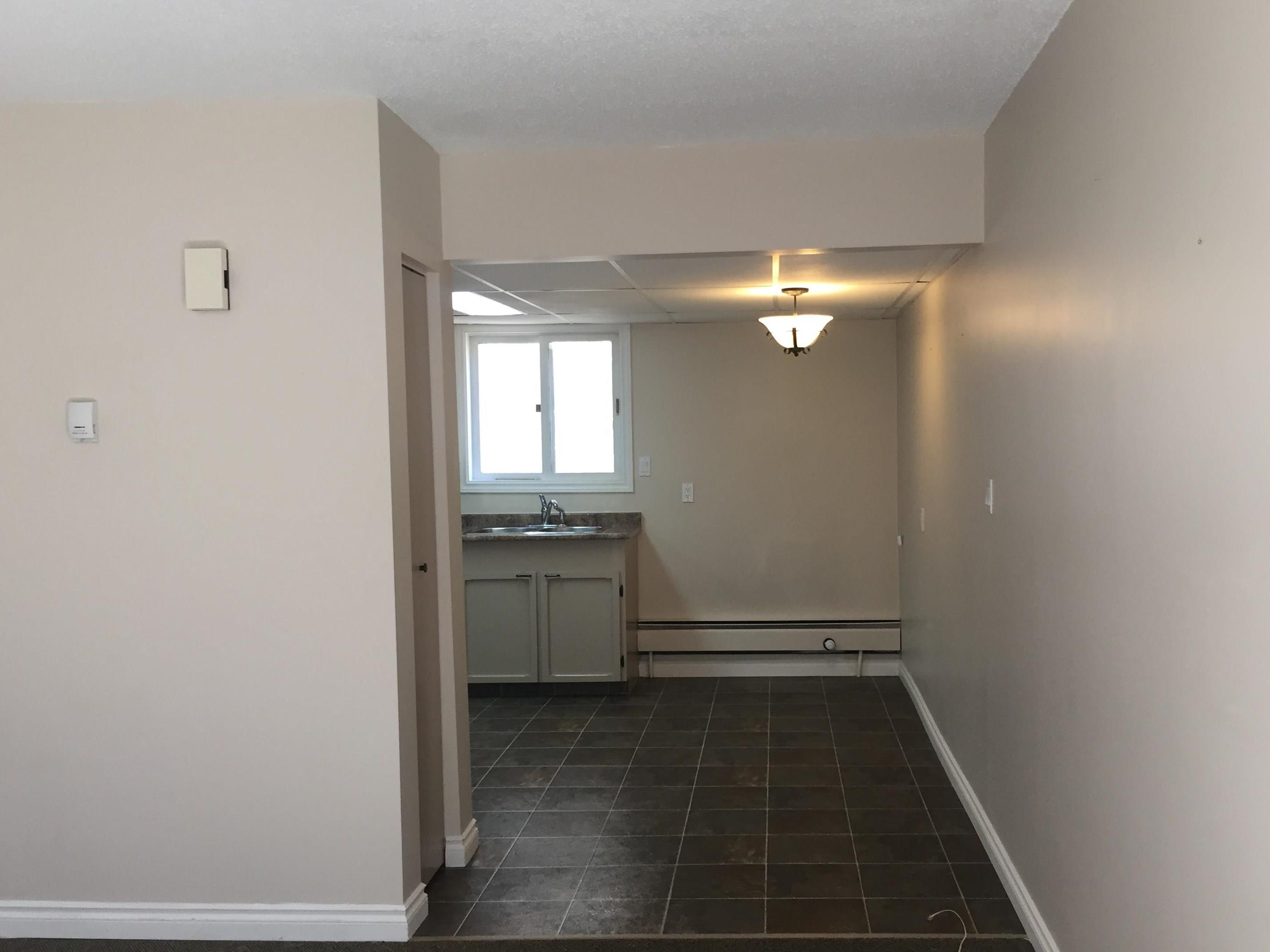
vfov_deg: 42.9
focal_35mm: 33
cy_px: 495
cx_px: 706
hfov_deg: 55.2
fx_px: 1211
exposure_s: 1/30
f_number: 2.2
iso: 40
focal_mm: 4.15
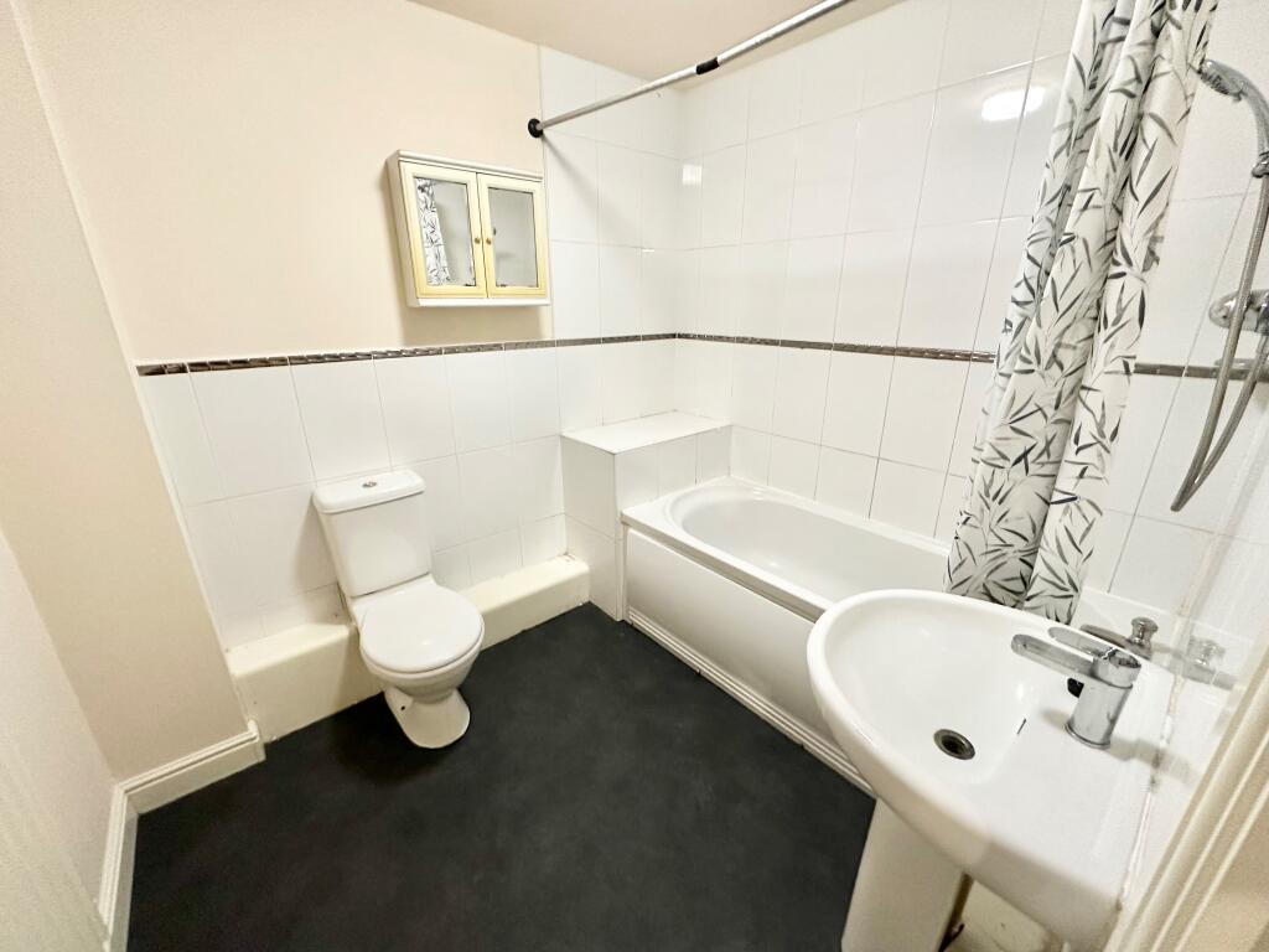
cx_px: 634
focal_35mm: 14
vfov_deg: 85.7
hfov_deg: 102.1
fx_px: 513
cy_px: 476
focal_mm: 2.22
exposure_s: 1/50
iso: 500
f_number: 2.2
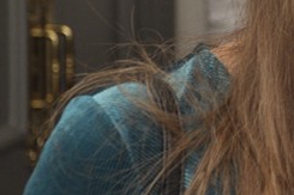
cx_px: 593
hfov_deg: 6.8
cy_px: -85
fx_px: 2399
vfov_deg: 4.6
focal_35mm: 294
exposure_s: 1/60
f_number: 4.8
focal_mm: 48
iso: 400
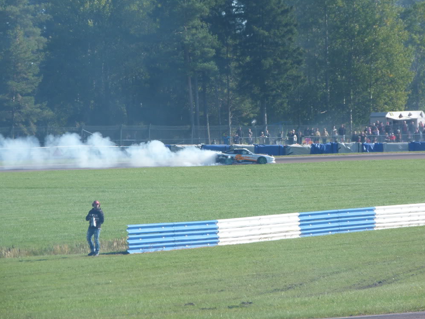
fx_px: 3203
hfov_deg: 7.6
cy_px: 155
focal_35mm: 261
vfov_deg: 5.7
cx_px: 211
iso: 100
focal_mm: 45.6
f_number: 4
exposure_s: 1/500
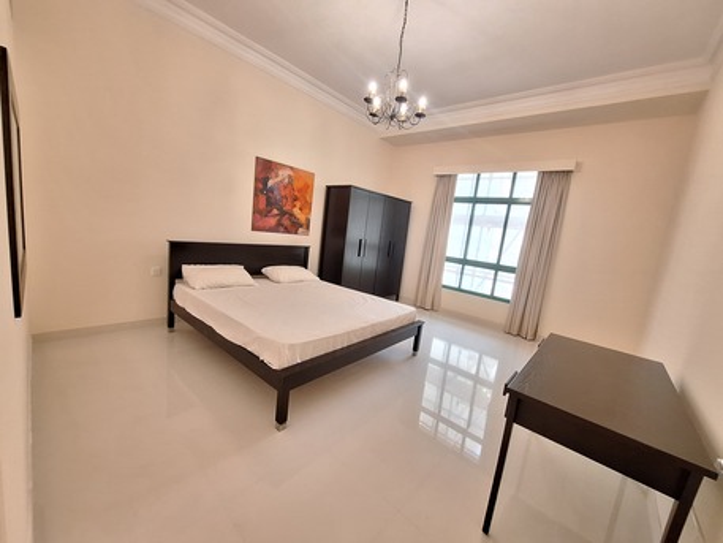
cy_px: 272
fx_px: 272
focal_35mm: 13
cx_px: 362
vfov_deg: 89.9
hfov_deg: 106.2
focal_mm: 1.74
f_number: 2.2
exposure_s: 1/25
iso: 200
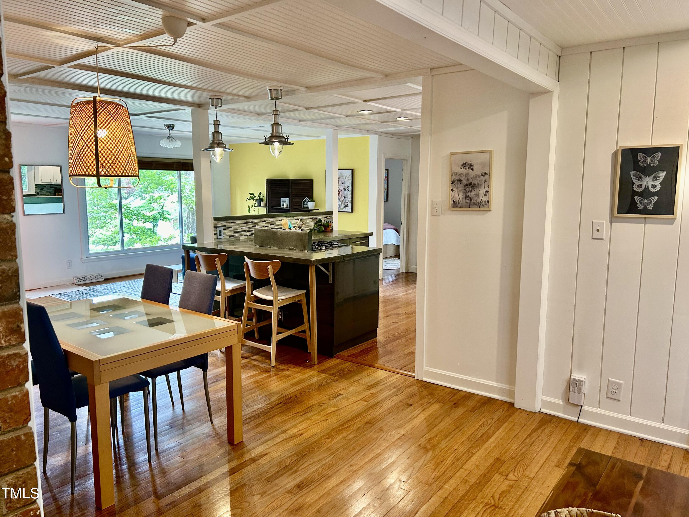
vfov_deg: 53.1
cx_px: 344
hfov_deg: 67.3
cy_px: 258
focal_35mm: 26
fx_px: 518
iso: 160
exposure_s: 1/60
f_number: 1.5
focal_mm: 5.7
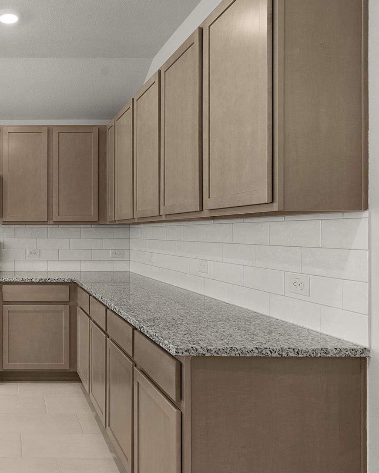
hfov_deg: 42.4
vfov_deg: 58.8
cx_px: 7
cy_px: 226
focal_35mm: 30
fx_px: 421
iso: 100
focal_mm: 17
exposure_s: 1/2
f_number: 9
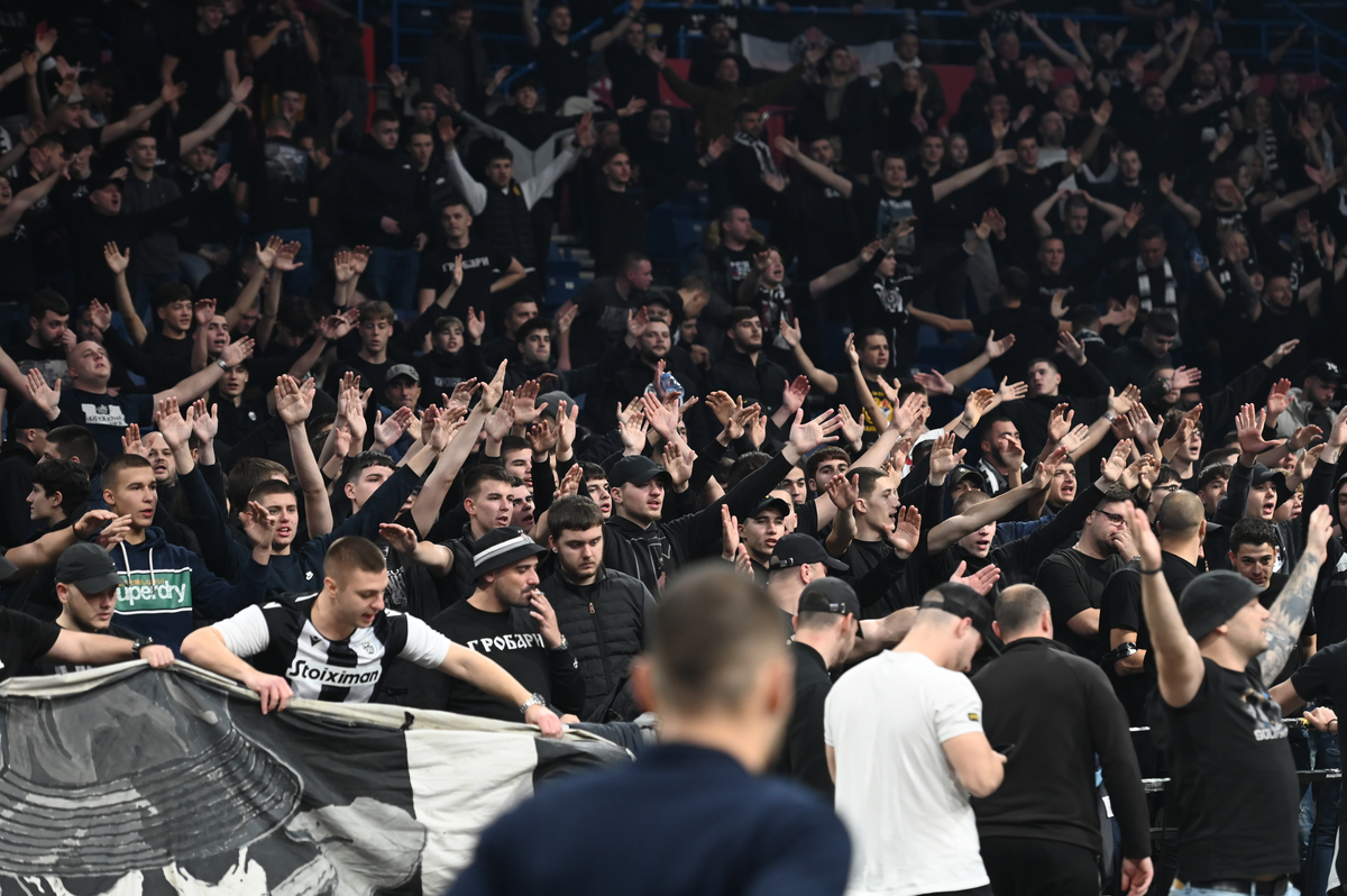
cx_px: 674
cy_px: 448
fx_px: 4561
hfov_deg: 16.8
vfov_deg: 11.2
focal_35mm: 122
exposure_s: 1/500
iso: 2500
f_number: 4
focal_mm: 122
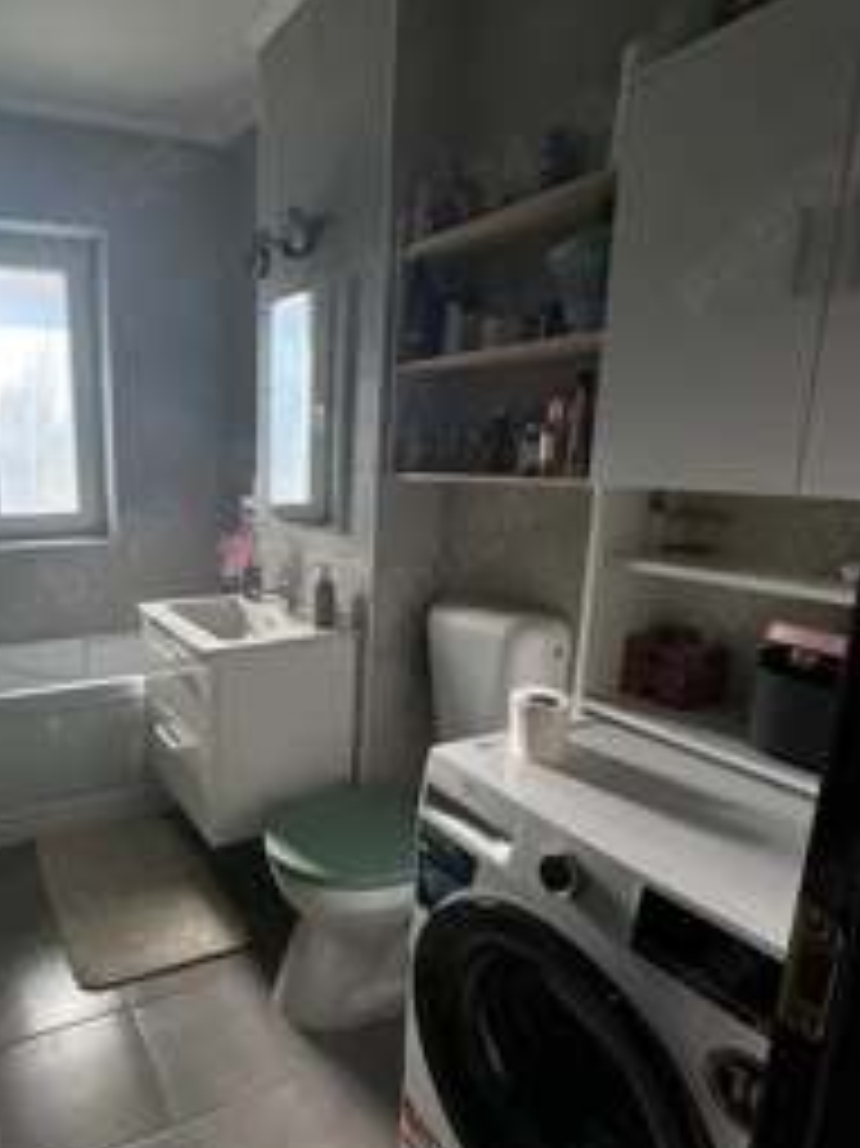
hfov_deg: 57.7
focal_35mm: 22
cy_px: 603
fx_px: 729
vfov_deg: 76.4
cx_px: 207
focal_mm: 2.22
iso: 40
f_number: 2.2
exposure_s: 1/310
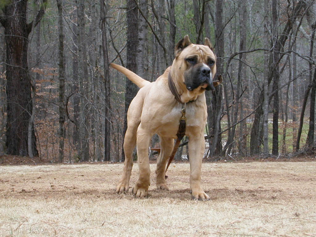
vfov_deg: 19.1
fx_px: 703
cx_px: 158
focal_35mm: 77
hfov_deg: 25.3
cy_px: 118
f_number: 4
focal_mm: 11.8
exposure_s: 1/135
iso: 100
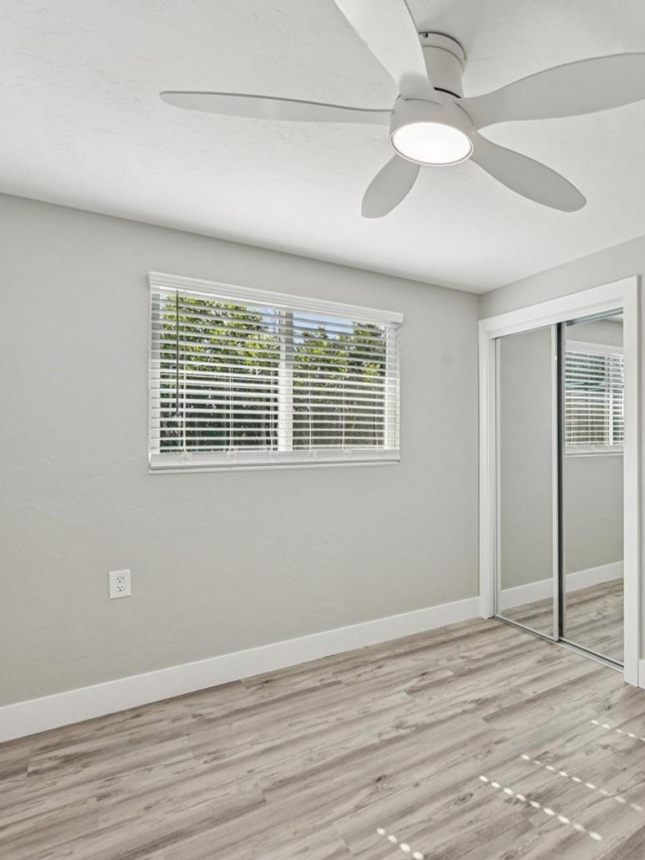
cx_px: 508
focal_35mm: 21
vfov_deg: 79.0
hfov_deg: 58.9
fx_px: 522
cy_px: 434
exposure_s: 1/125
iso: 400
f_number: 8
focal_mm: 14
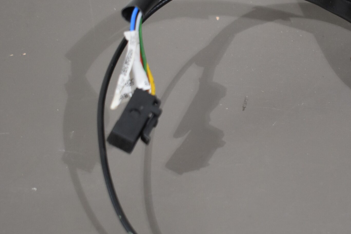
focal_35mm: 101
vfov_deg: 13.6
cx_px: 312
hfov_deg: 19.8
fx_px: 985
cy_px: 132
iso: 1100
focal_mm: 36
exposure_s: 1/125
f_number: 4.8
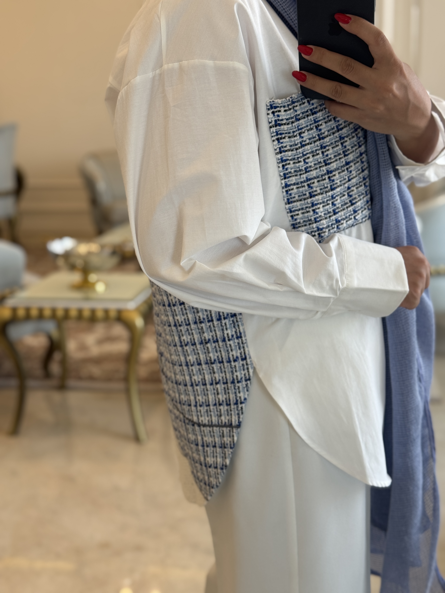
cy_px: 296
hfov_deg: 30.3
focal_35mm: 48
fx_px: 823
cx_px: 222
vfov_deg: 39.7
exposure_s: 1/100
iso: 50
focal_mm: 6.76
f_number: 1.78
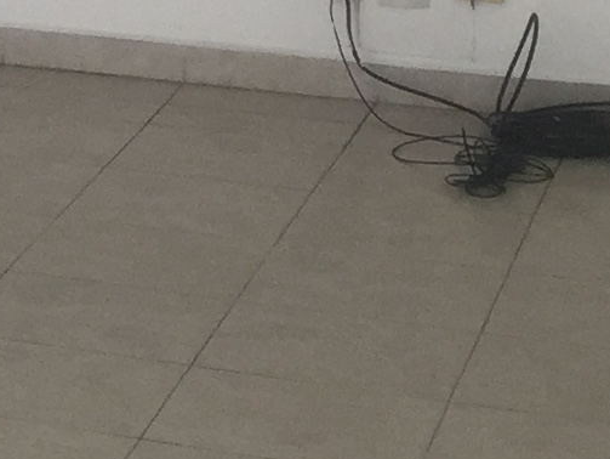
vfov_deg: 7.6
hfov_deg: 9.2
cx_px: -982
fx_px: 3315
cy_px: -408
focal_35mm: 188
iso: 40
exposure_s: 1/120
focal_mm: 4.15
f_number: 2.2
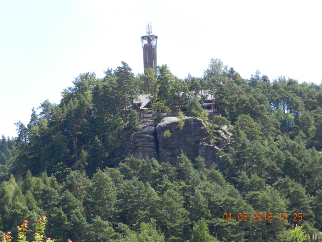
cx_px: 161
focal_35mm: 115
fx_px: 1070
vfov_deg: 12.9
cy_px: 121
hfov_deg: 17.1
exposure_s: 1/320
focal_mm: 20.5
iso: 160
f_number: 4.8
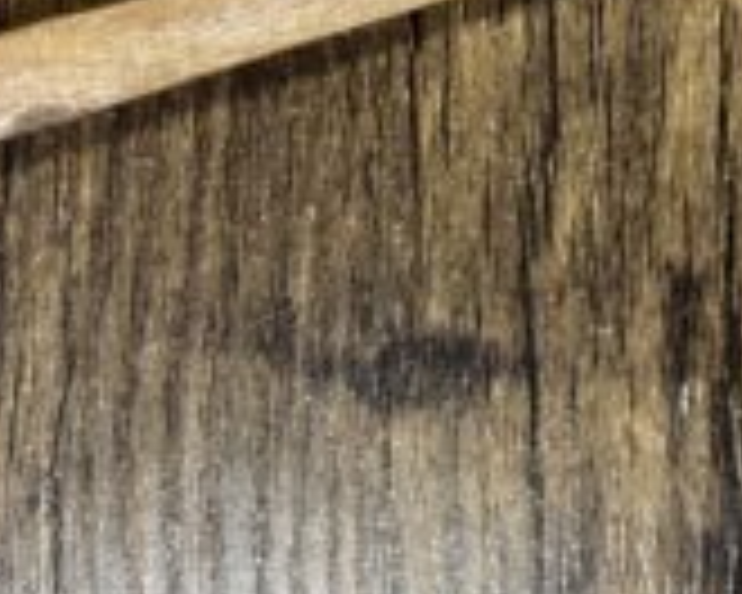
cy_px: -290
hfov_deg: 21.0
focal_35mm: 88
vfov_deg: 16.0
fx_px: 1933
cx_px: 755
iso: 125
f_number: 1.5
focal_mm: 5.7
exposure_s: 1/91
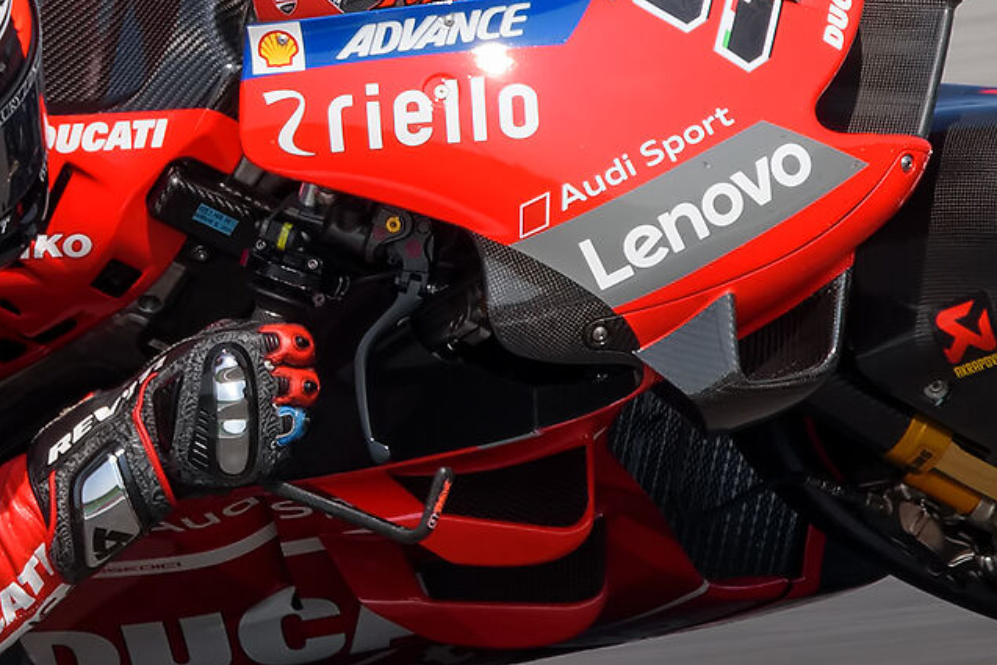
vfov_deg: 0.9
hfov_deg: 1.4
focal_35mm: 1507
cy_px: 183
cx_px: 177
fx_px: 41742
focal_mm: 400
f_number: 16
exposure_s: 1/125
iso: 160
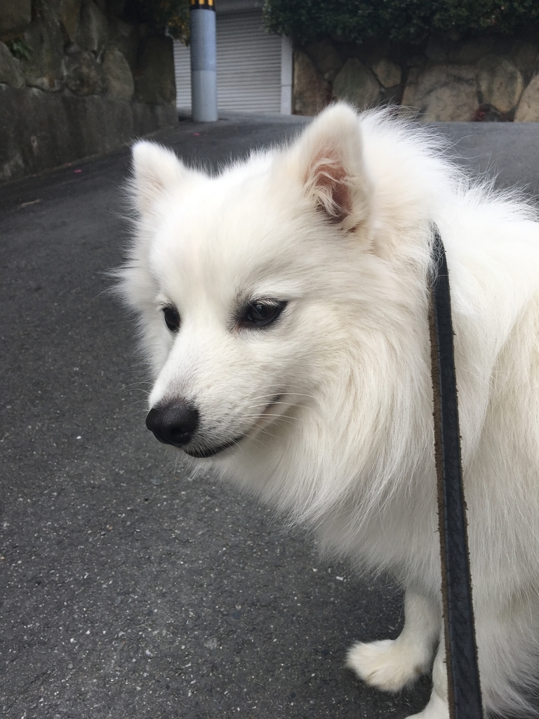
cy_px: 360
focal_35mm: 29
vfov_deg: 61.7
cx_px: 270
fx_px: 602
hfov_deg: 48.2
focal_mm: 4.15
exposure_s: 1/472
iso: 25
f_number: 2.2
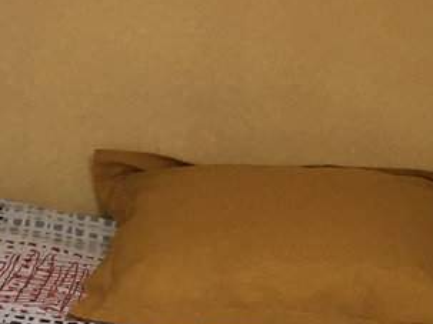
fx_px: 1913
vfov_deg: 9.7
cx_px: -194
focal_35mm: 153
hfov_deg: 12.4
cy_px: 164
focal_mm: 4.15
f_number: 2.2
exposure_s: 1/33
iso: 50
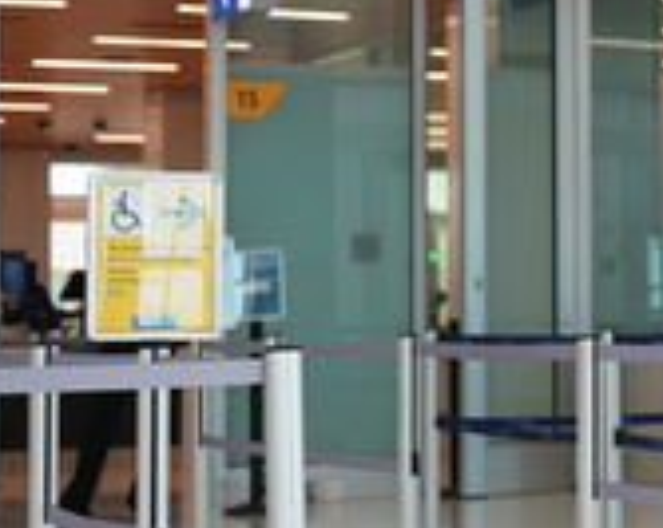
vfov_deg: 10.7
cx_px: 933
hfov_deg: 12.8
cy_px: 228
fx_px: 2821
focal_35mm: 144
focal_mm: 50
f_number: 2.5
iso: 500
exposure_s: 1/640
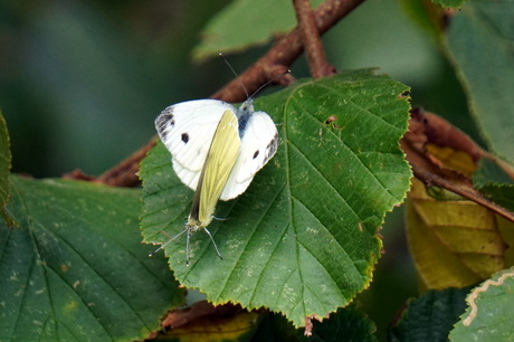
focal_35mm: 315
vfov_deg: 4.4
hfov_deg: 6.5
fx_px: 4494
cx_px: 257
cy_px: 171
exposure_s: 1/1000
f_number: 6.3
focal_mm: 210
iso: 1600
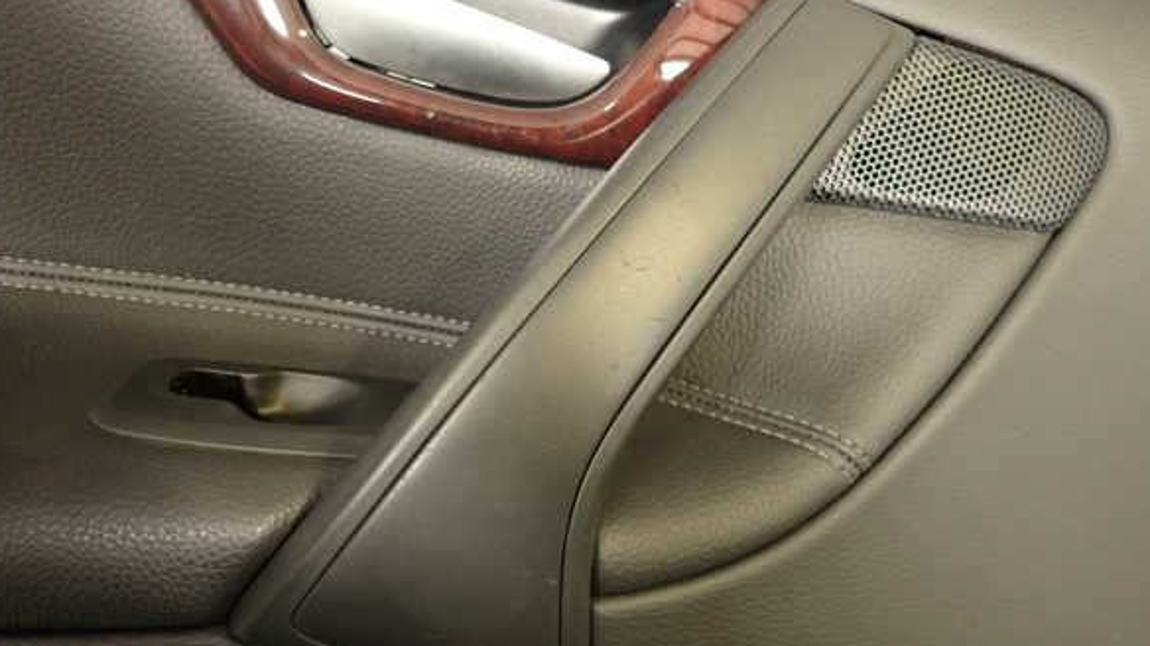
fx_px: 854
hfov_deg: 67.9
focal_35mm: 28
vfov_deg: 41.4
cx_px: 565
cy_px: 362
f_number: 2
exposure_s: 1/30
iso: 250
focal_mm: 4.5
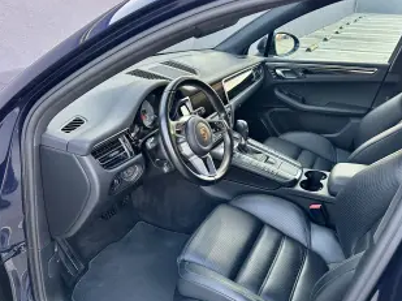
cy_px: 132
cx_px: 226
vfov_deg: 49.5
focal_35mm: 28
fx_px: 325
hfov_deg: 63.3
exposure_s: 1/109
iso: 250
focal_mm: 6.86
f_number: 1.78
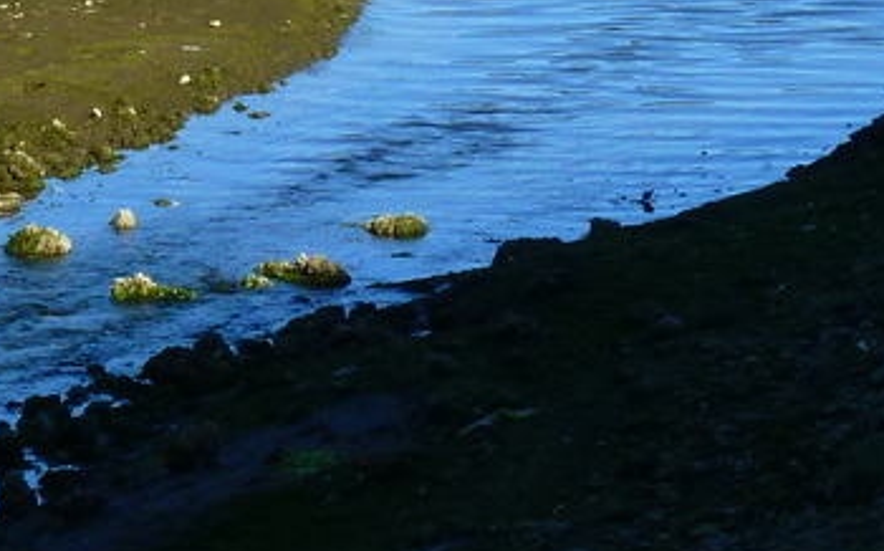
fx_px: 7100
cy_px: -425
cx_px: 290
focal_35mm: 295
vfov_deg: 4.4
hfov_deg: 7.1
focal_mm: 13.6
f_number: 4.9
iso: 80
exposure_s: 1/200
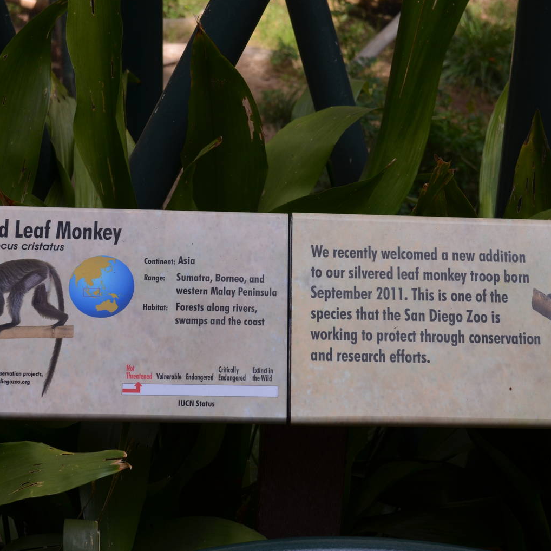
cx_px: 301
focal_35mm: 68
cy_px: 283
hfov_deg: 25.3
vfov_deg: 25.4
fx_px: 1225
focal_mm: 34
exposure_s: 1/200
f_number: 7.1
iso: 200
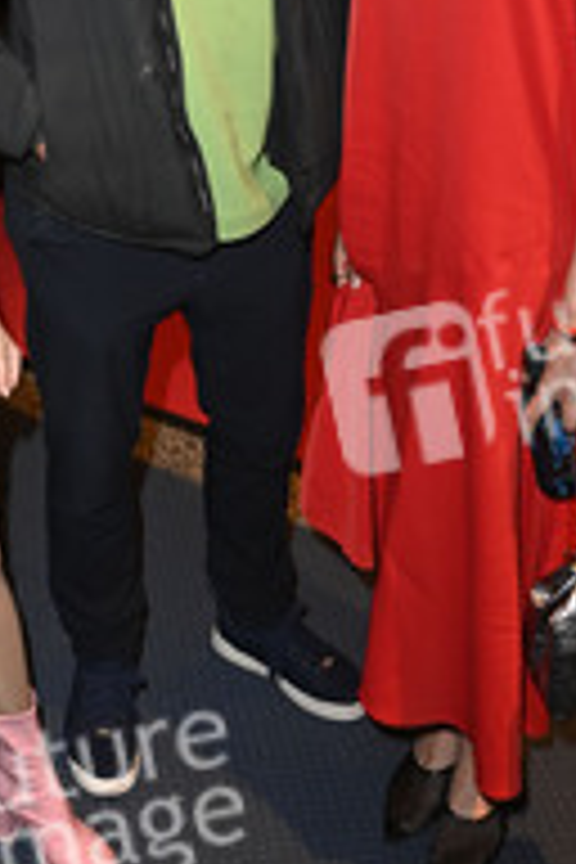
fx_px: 1200
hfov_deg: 26.6
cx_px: 144
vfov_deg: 37.8
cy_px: 144
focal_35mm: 50
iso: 3200
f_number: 5.6
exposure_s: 1/25
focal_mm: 24
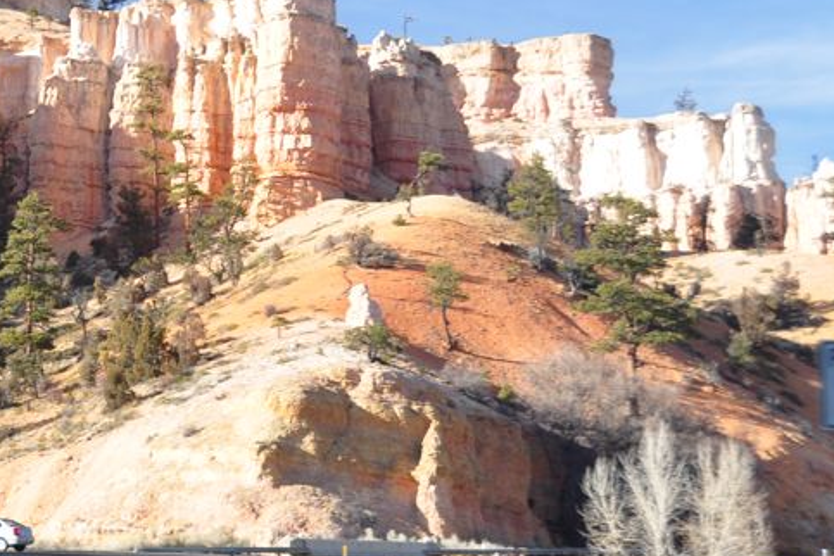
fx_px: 2942
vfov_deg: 10.8
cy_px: 148
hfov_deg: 15.4
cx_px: -238
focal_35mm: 127
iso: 200
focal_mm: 32
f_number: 5
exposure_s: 1/100
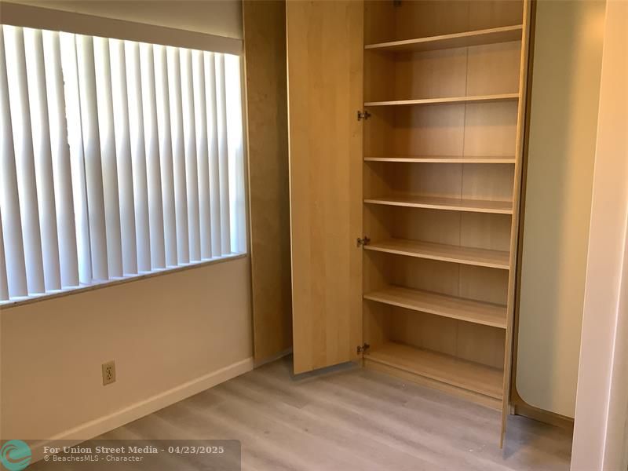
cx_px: 314
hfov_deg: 58.4
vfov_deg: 45.4
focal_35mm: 31
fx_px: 562
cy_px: 236
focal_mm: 3.3
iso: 64
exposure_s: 1/50
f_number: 2.4
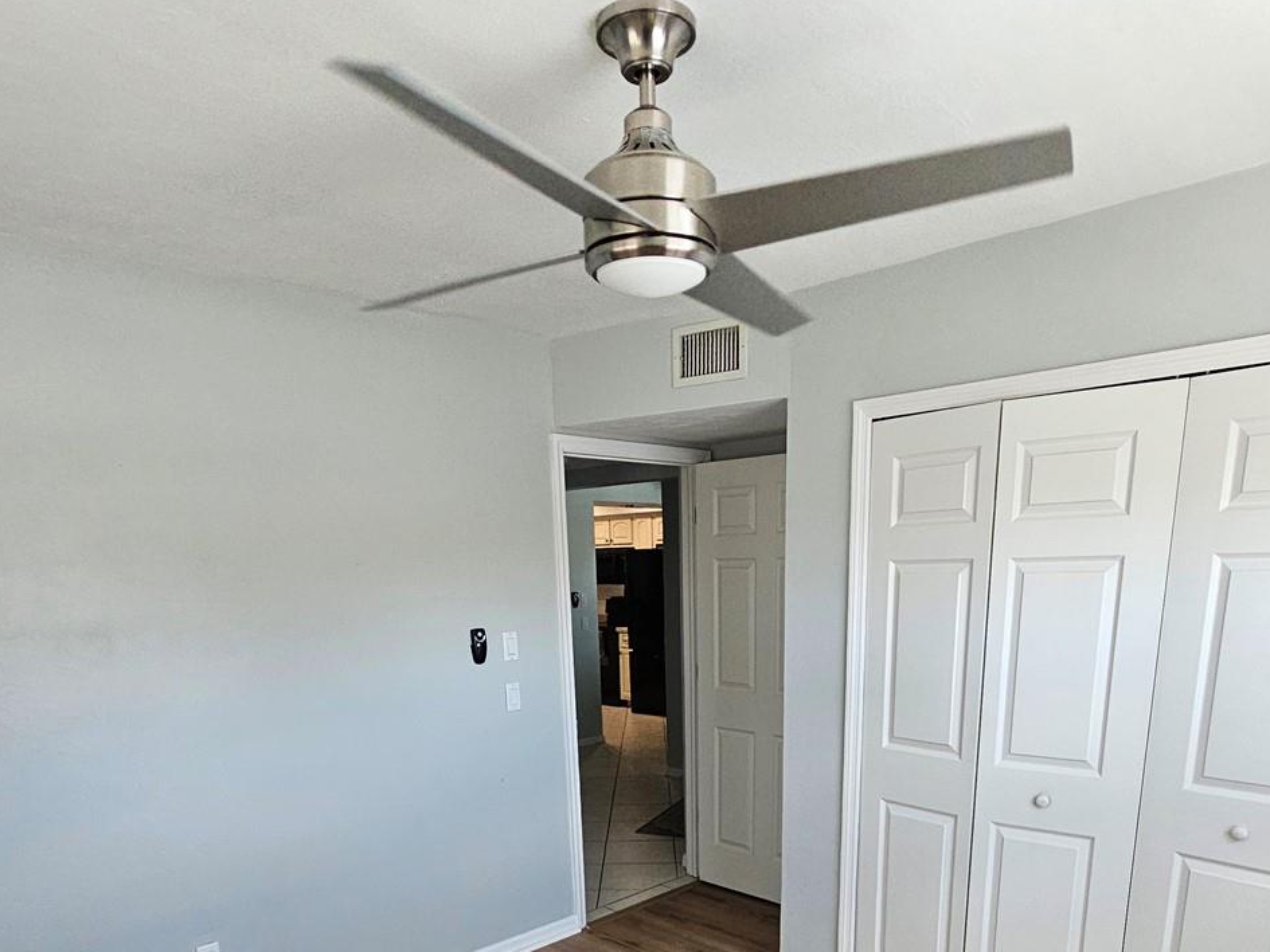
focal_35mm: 22
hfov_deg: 76.3
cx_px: 681
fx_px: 807
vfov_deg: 55.7
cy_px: 791
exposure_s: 1/359
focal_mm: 2.2
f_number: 2.2
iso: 250
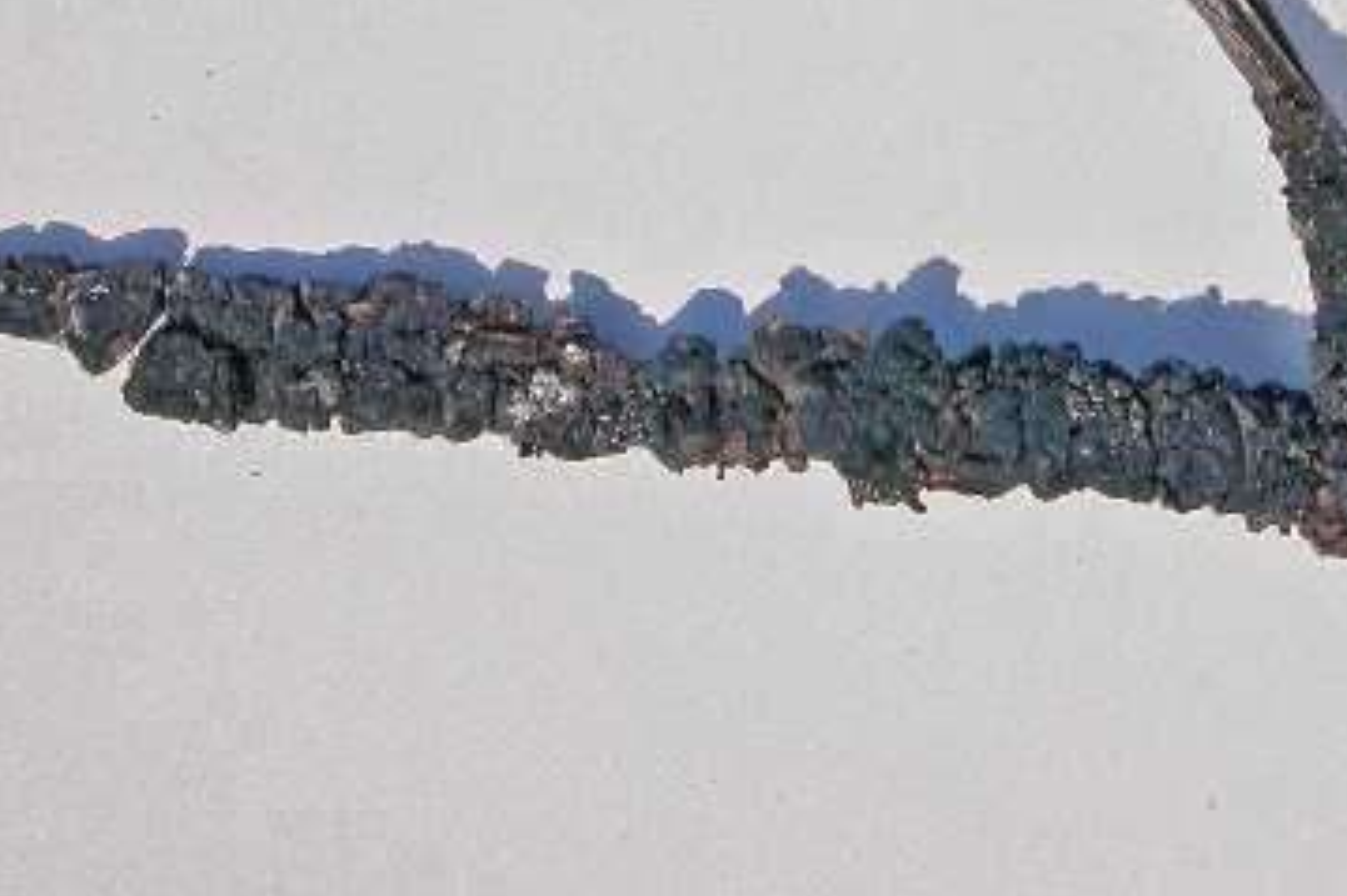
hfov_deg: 11.4
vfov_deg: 7.5
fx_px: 6769
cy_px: 15
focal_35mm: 181
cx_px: 807
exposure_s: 1/193
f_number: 7.9
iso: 100
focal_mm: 16.2
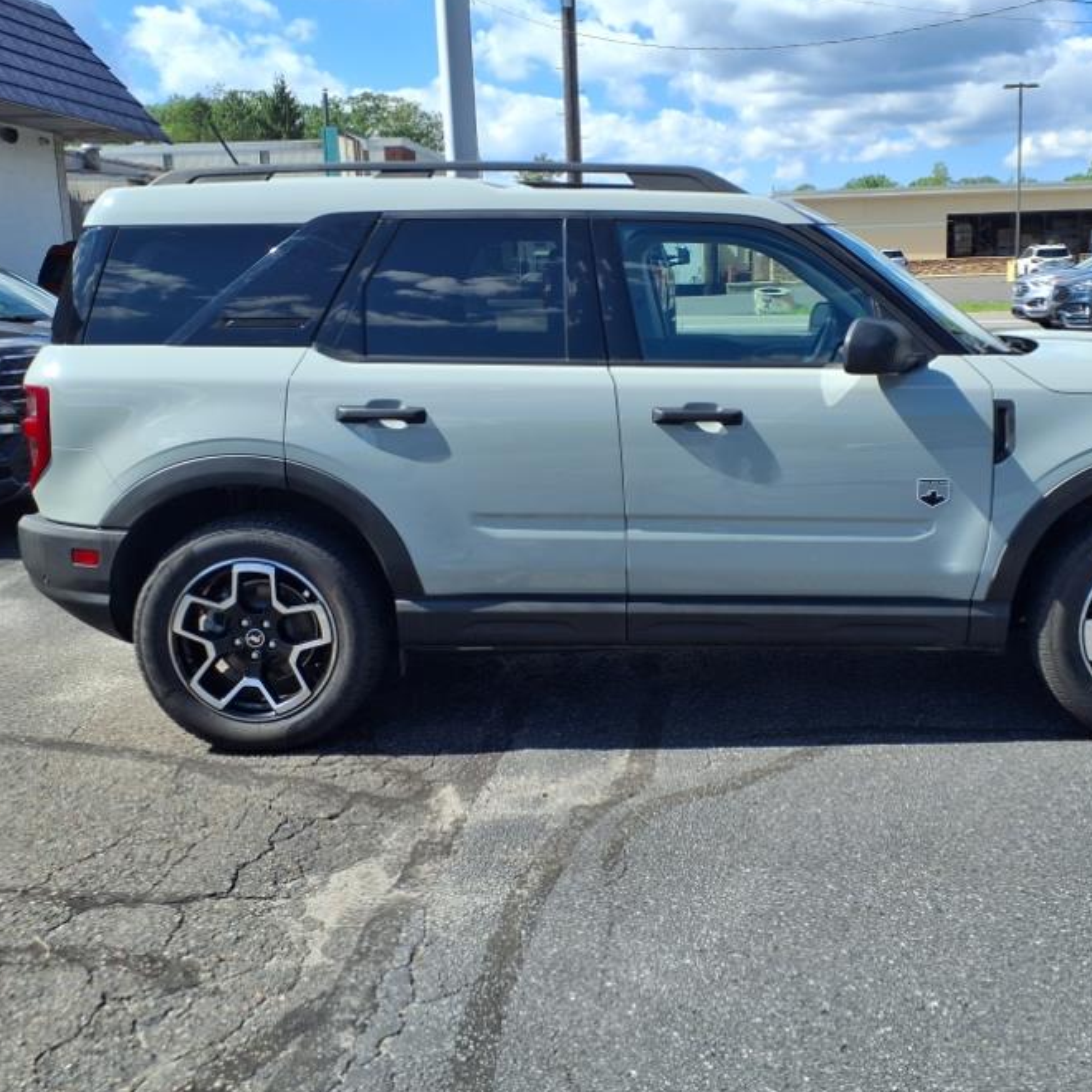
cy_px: 468
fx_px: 1321
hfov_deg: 44.5
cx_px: 688
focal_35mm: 37
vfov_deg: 44.8
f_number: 1.9
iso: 40
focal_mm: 3.58
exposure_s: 1/1667
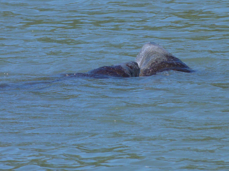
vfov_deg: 2.5
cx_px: 114
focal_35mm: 600
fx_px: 3969
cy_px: 86
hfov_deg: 3.3
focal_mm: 108
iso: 80
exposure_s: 1/250
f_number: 5.6
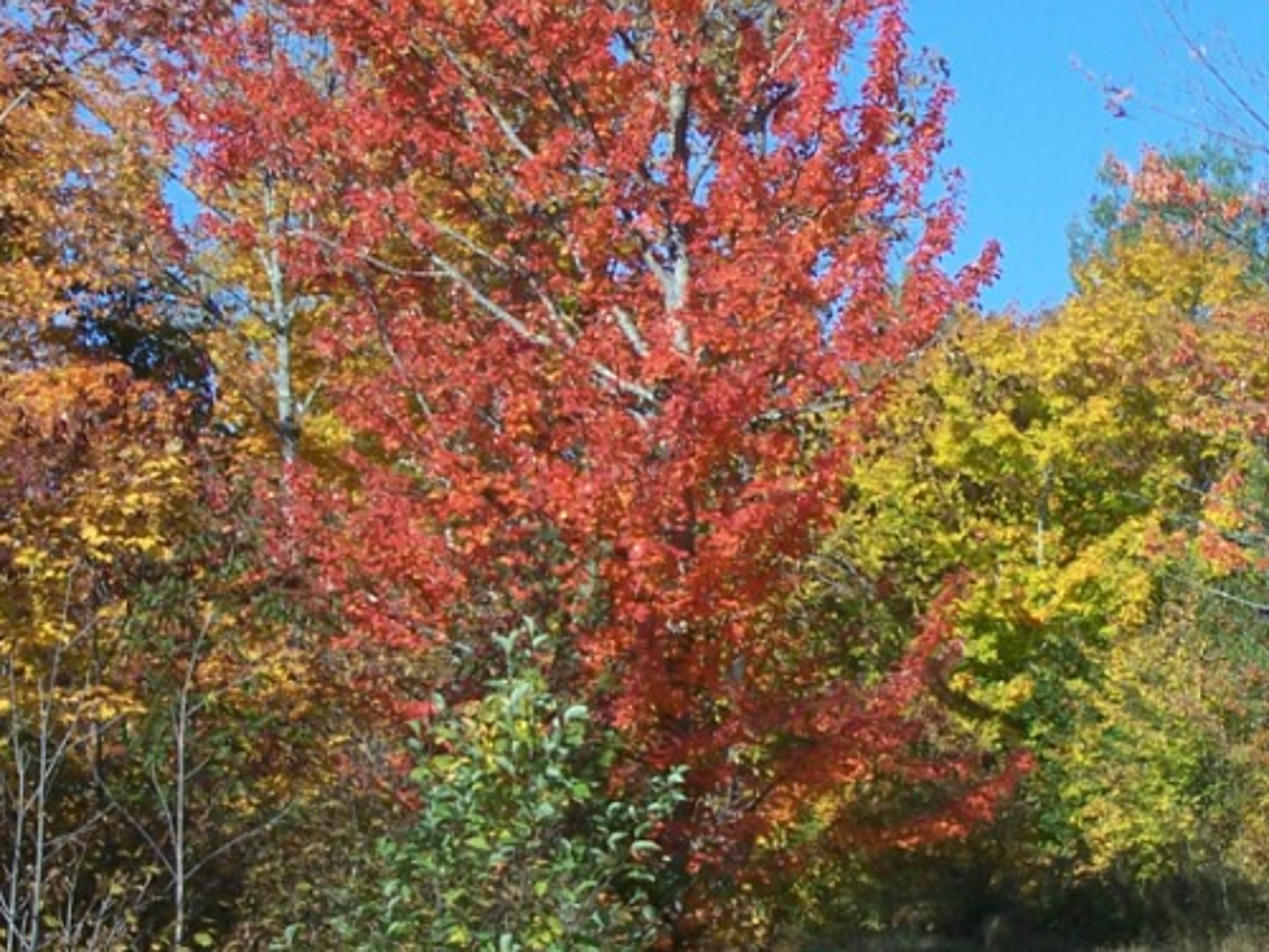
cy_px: 640
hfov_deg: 15.0
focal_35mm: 131
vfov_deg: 11.3
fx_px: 4802
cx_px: 756
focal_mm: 10.7
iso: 80
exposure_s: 1/1000
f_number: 3.2
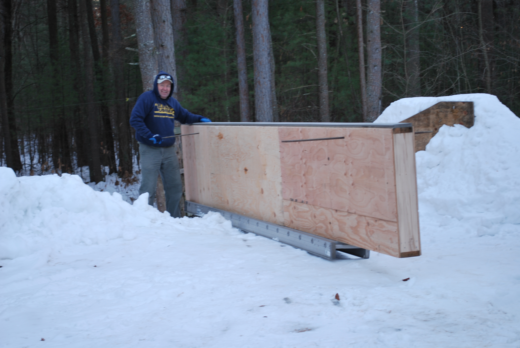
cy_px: 174
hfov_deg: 24.6
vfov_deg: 16.6
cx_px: 260
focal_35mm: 82
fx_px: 1193
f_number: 5.6
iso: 100
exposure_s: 1/10
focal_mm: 55
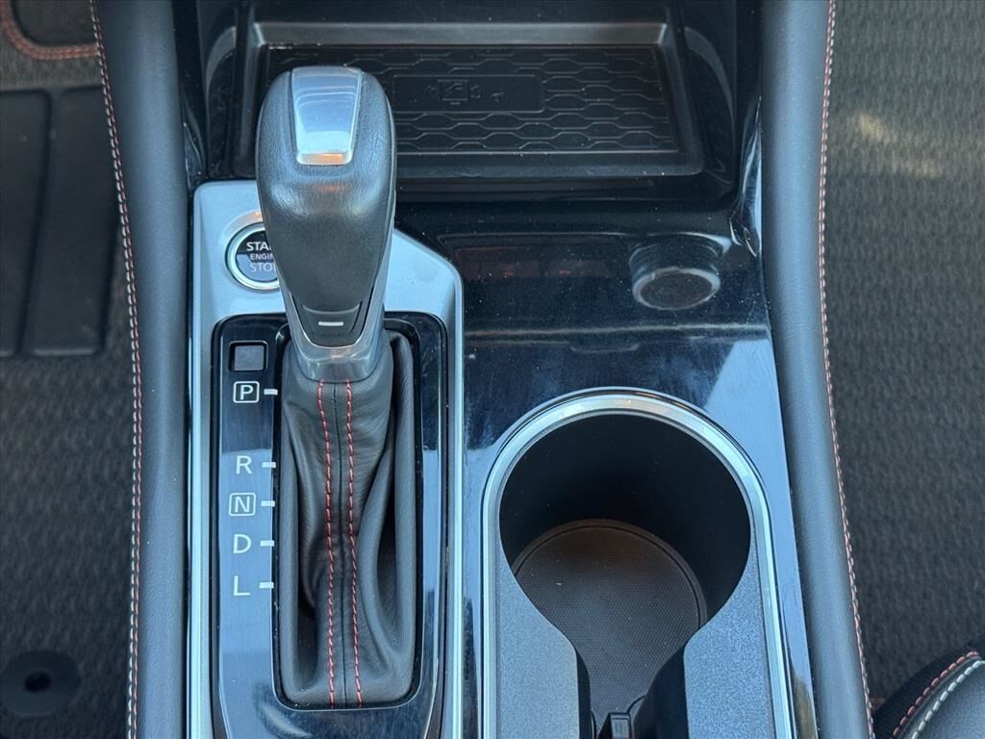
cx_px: 492
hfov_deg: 39.7
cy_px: 370
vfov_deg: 30.3
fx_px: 1366
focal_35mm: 48
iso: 160
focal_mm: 6.76
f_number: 1.78
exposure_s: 1/60
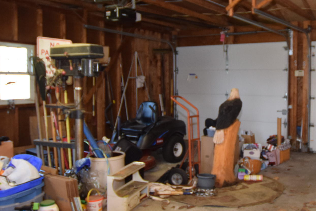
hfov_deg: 50.6
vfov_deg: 36.9
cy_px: 97
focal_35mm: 36
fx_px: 316
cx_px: 242
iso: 800
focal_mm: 10
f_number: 3.5
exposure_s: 1/60
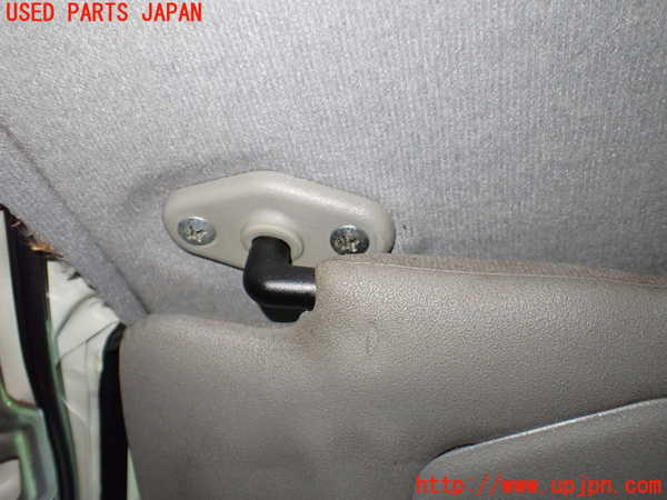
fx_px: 578
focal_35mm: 30
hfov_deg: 60.0
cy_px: 250
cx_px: 334
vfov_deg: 46.8
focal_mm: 5.4
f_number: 2.3
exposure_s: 1/80
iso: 800
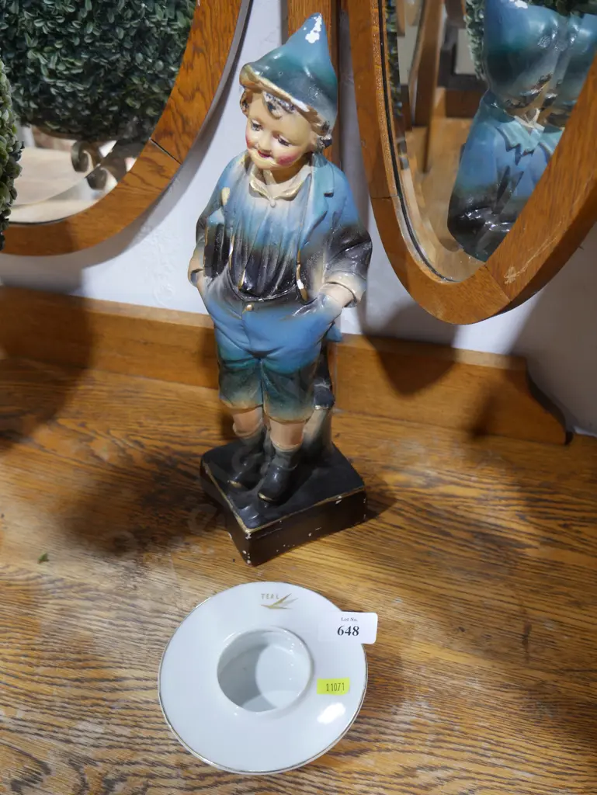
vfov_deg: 59.9
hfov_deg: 46.8
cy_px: 398
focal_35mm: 30
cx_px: 298
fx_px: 689
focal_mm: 15
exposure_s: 1/60
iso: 500
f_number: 3.6
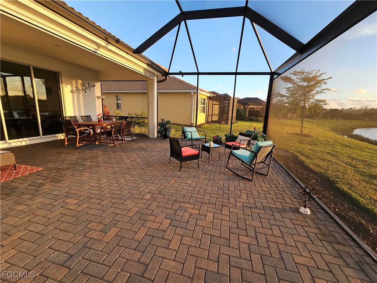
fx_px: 142
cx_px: 188
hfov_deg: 106.2
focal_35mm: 13
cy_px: 142
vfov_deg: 89.9
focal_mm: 2.2
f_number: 2.2
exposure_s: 1/222
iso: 80
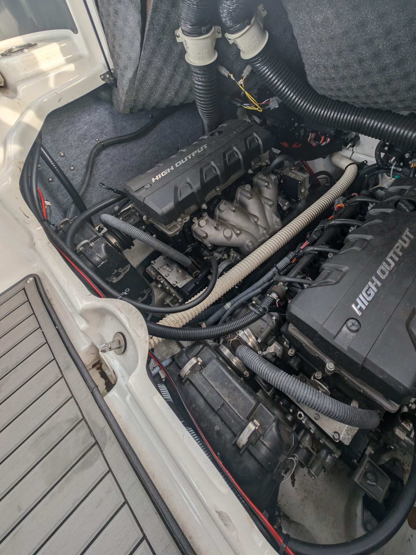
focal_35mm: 16
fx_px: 256
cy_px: 238
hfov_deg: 77.3
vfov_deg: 93.9
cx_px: 249
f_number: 1.95
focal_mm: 2.23
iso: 41
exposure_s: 1/257
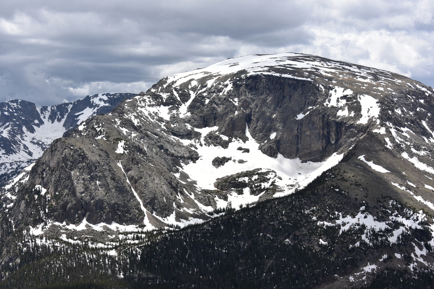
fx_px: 784
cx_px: 217
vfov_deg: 20.9
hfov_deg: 31.0
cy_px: 144
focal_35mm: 65
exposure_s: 1/320
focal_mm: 65
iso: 100
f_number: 9
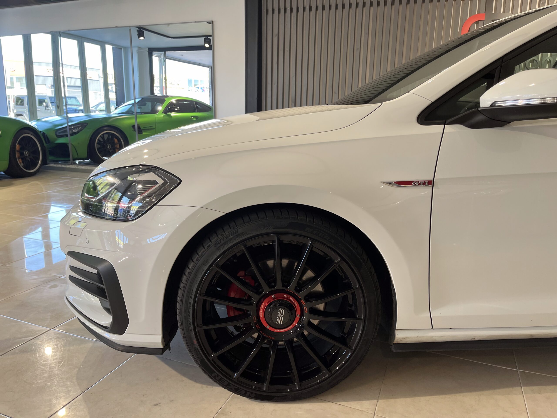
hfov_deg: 67.3
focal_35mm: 26
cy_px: 209
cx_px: 278
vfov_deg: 53.1
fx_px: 418
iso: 50
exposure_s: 1/100
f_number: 1.6
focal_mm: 5.1
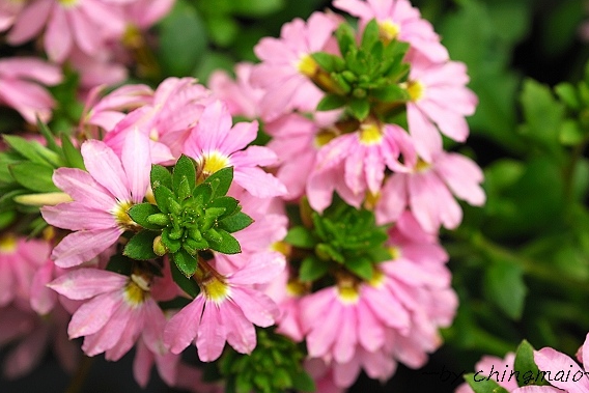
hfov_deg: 18.4
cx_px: 299
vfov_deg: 12.3
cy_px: 187
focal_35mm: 111
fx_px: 1816
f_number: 8
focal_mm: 70
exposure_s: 1/320
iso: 100
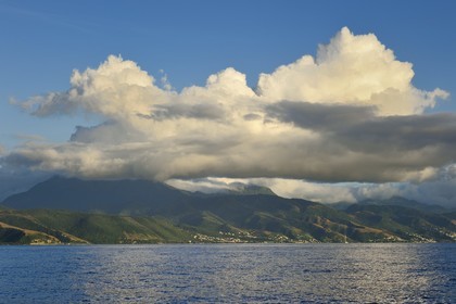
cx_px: 228
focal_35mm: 78
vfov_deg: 17.5
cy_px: 152
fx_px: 988
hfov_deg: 26.0
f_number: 10
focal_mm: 78
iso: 400
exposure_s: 1/800
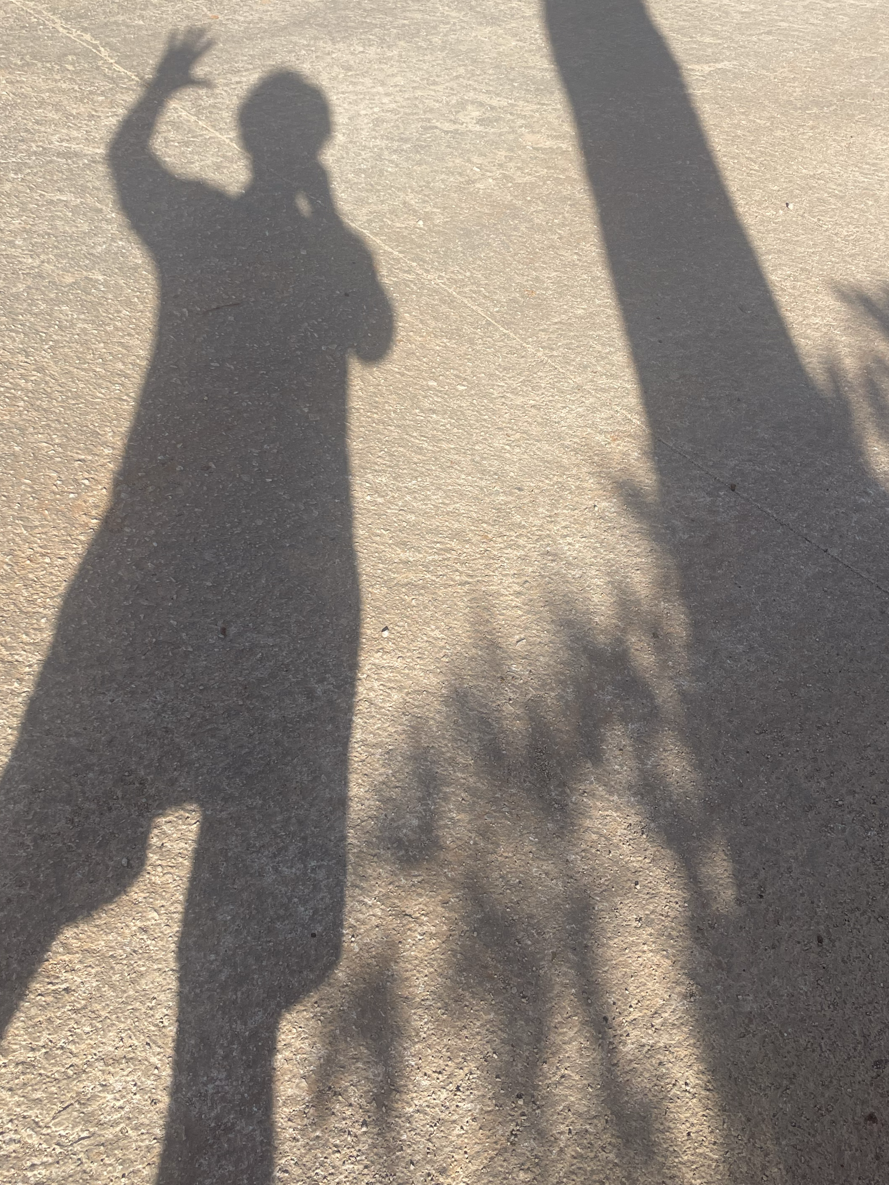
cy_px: 529
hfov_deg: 38.6
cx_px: 412
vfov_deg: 50.0
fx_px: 1267
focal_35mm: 37
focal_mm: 4.2
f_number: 1.6
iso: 32
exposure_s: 1/1553
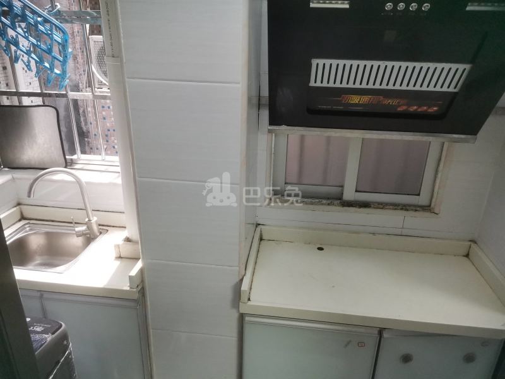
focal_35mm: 26
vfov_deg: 53.1
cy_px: 190
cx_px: 252
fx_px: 379
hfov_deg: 67.3
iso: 320
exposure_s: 1/50
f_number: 1.8
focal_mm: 4.75
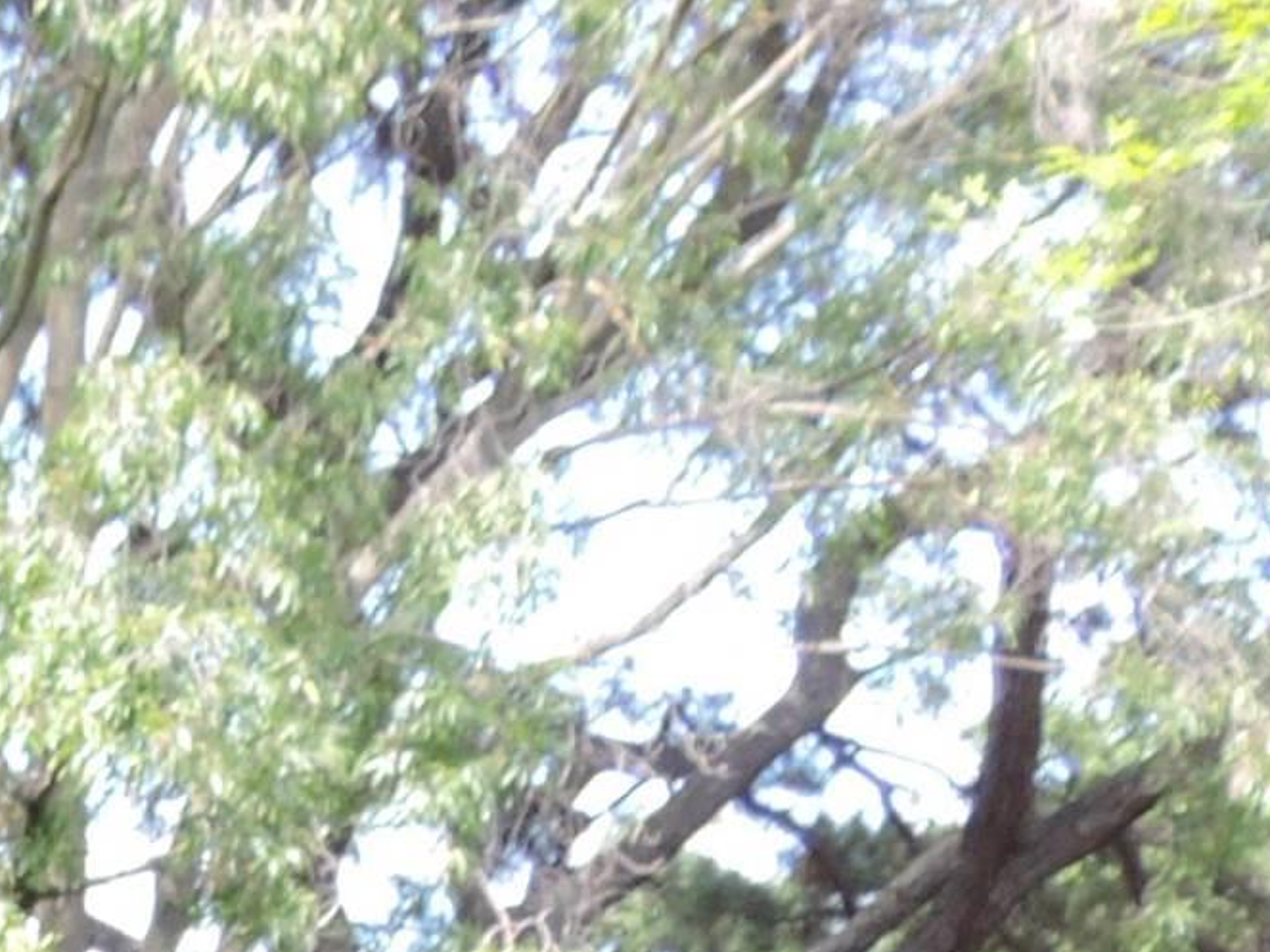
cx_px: -942
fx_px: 5099
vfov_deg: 9.9
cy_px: 1870
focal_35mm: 139
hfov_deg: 13.0
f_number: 3.1
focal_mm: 5.3
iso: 80
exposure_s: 1/100
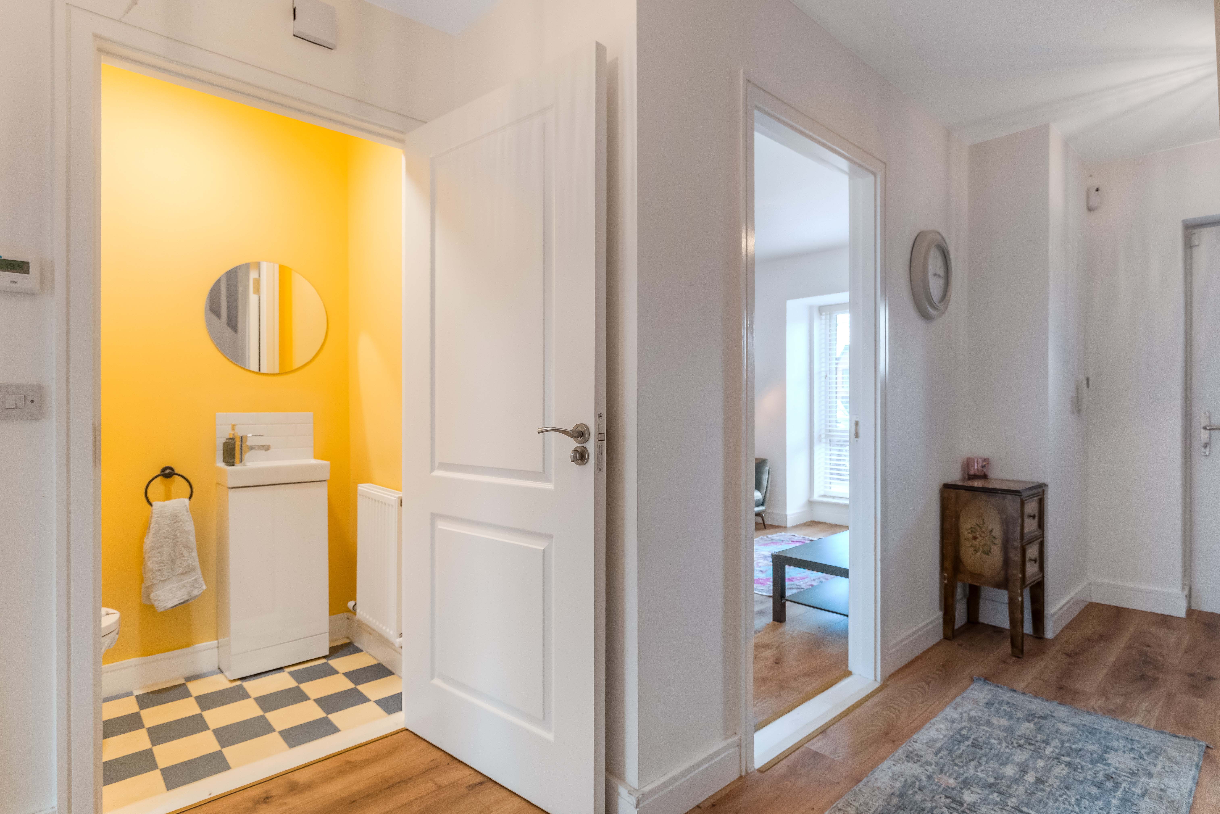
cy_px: 407
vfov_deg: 67.4
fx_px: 610
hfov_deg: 90.0
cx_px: 610
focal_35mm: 18
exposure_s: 1/20
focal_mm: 18
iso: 640
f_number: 6.3
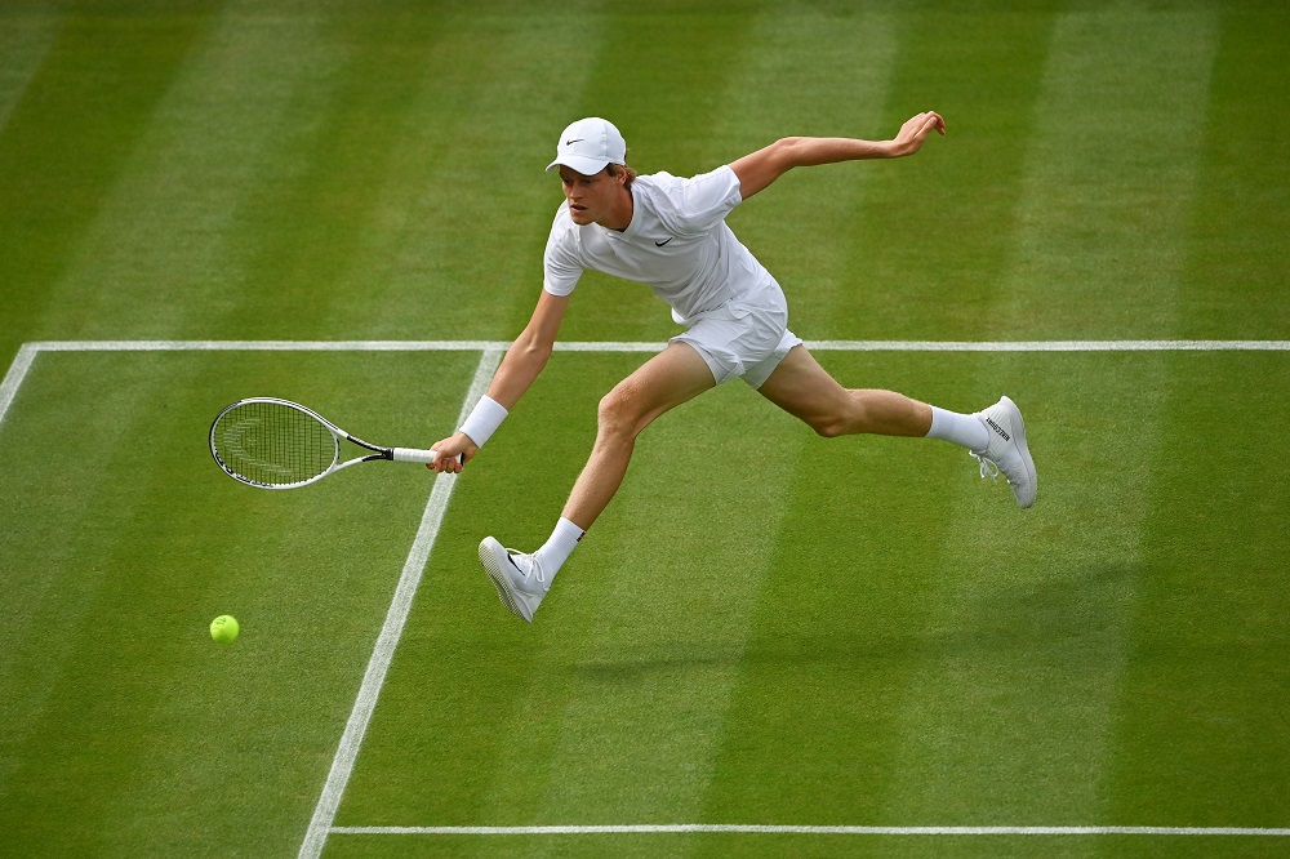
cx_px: 645
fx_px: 10388
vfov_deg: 4.7
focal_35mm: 290
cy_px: 430
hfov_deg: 7.1
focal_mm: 290
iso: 200
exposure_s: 1/2000
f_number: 4
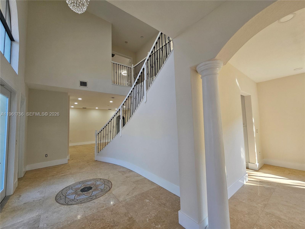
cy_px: 114
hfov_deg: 106.2
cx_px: 152
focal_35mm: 13
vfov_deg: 89.9
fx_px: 115
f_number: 2.2
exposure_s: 1/60
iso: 50
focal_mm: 2.2
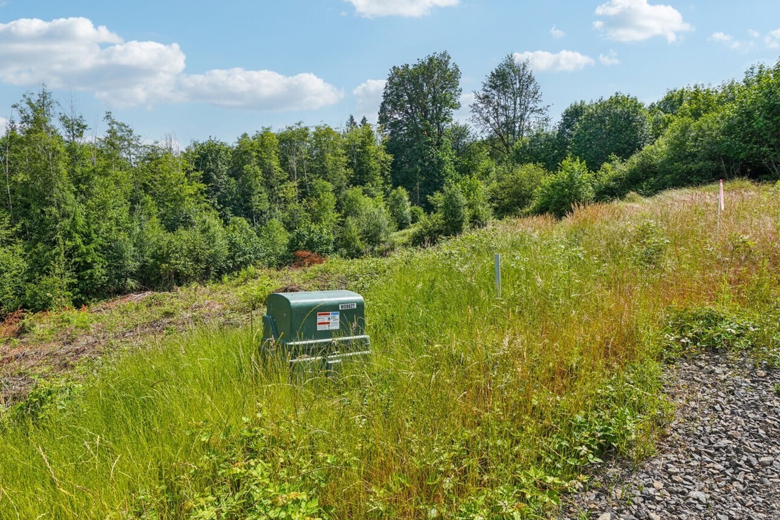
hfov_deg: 80.6
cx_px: 329
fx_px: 455
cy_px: 254
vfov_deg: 59.5
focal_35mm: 21
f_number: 8
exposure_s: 1/640
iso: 400
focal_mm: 16
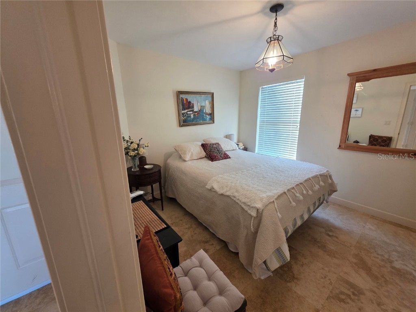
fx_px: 156
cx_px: 208
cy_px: 156
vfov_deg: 89.9
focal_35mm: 13
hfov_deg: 106.2
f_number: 1.9
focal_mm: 2.2
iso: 160
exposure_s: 1/60
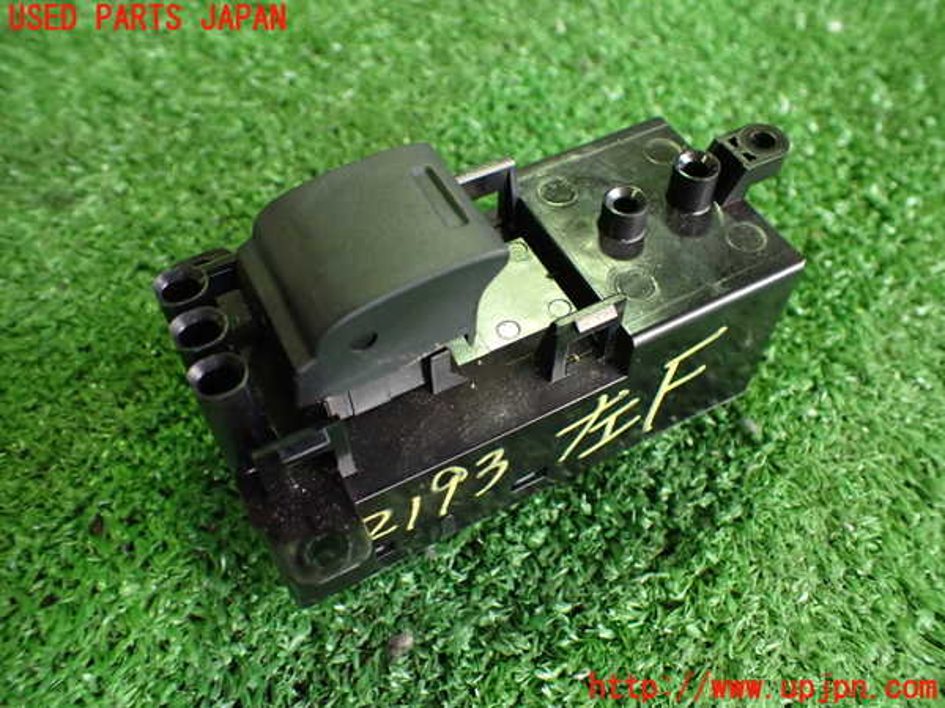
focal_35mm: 30
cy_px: 354
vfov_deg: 46.8
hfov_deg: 60.0
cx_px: 472
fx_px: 819
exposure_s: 1/80
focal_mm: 5.4
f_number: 2.3
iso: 800
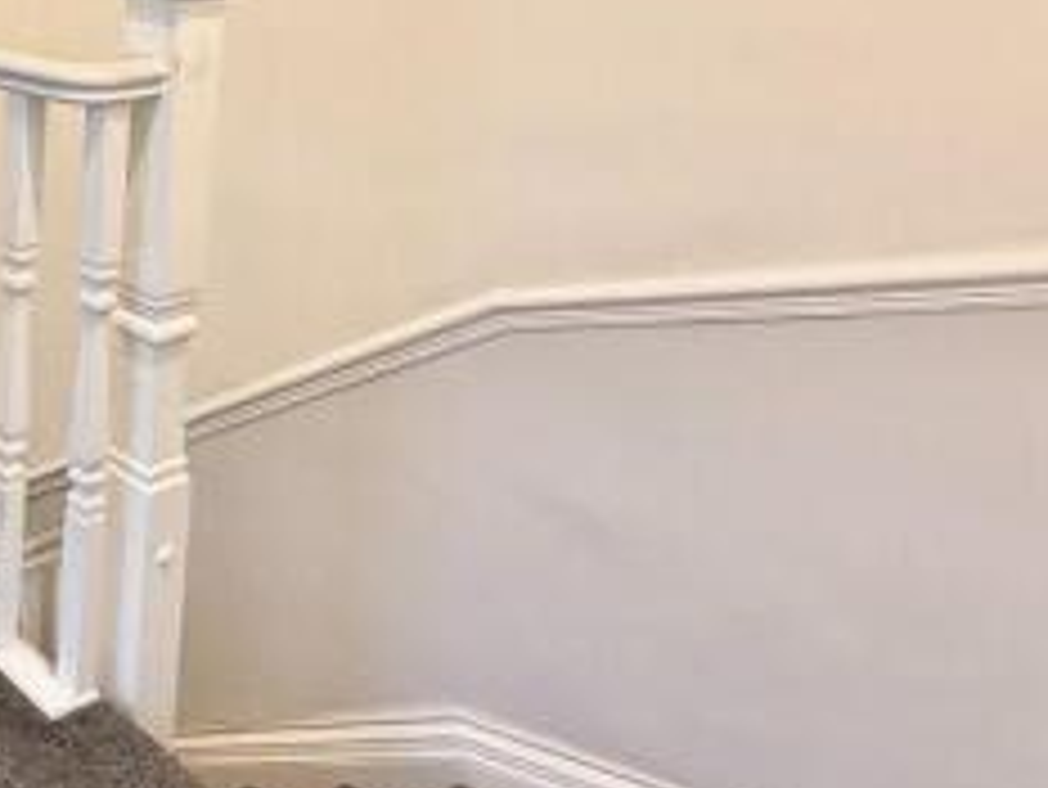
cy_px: 74
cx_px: -227
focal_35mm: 35
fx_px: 1060
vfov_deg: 37.9
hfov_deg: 38.2
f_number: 2.2
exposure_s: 1/50
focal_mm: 2.22
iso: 200
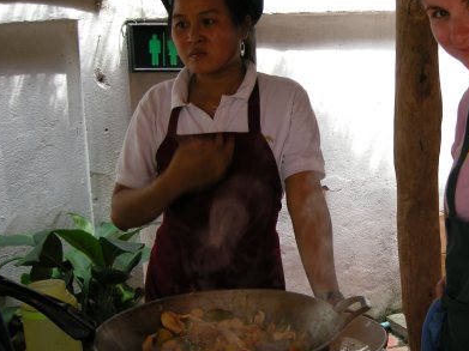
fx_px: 799
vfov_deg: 24.8
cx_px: 372
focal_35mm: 59
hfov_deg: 31.9
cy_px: 207
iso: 64
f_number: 2.7
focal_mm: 7.5
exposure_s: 1/59.3
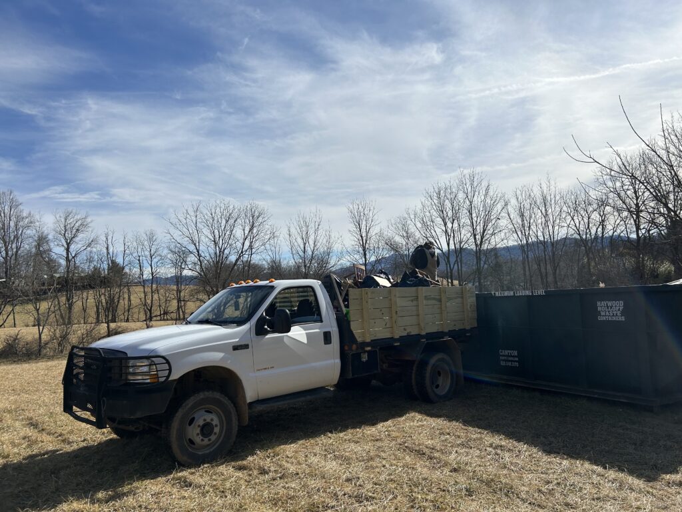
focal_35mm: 26
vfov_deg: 53.1
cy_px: 256
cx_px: 341
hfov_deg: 67.3
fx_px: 512
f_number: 1.5
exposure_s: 1/10309
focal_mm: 5.7
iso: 50
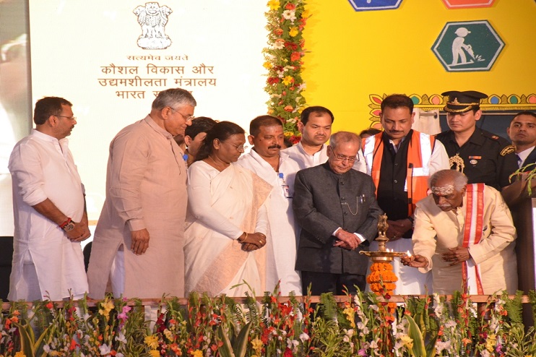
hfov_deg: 10.6
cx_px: 268
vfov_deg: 7.0
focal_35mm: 195
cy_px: 178
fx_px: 2902
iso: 3200
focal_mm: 130
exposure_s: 1/160
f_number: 5.6
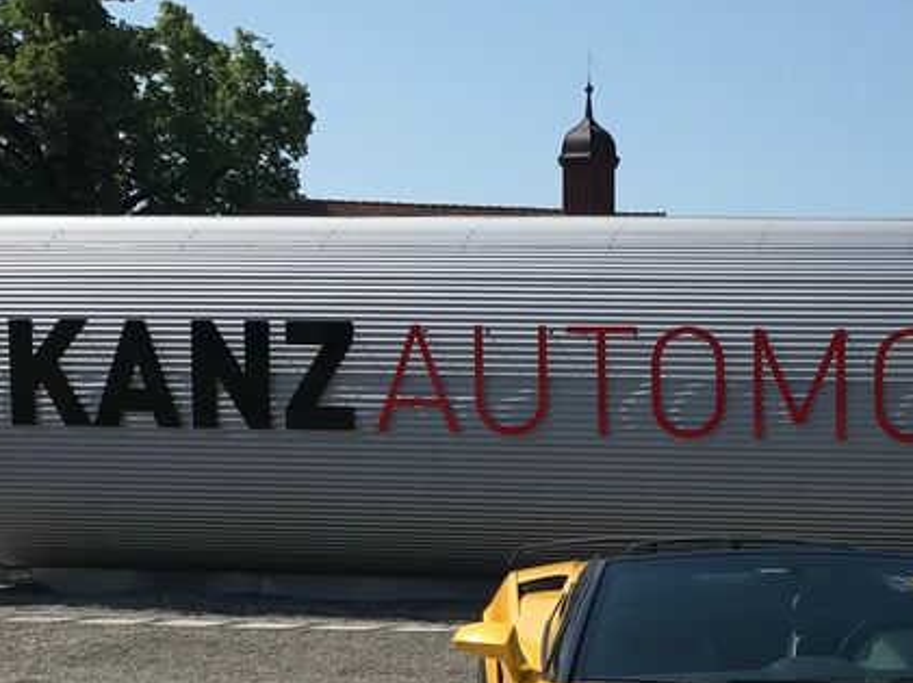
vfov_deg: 20.4
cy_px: 585
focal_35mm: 71
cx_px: 843
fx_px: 1871
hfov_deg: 26.4
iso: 20
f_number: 1.8
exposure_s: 1/3425
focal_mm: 3.99
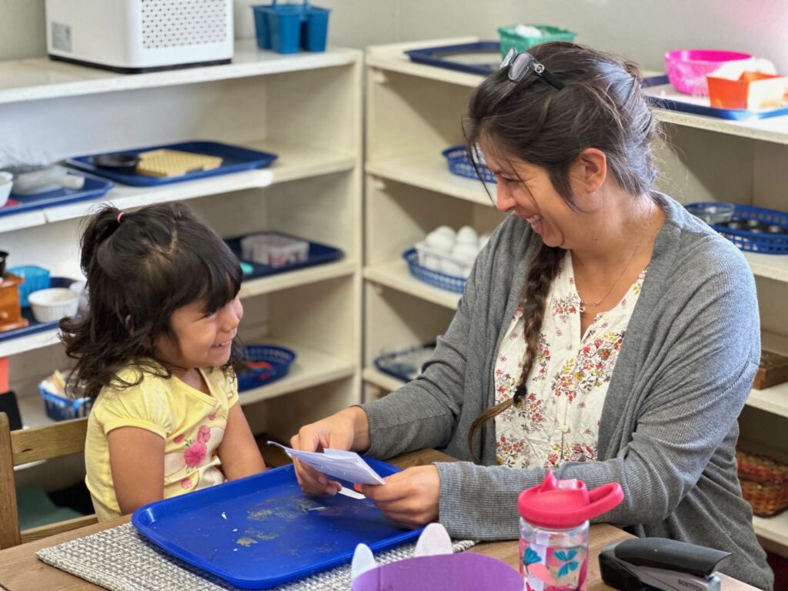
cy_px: 296
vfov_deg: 19.1
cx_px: 394
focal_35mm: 77
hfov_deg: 25.3
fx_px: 1753
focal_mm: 9
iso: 320
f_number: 2.8
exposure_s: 1/40
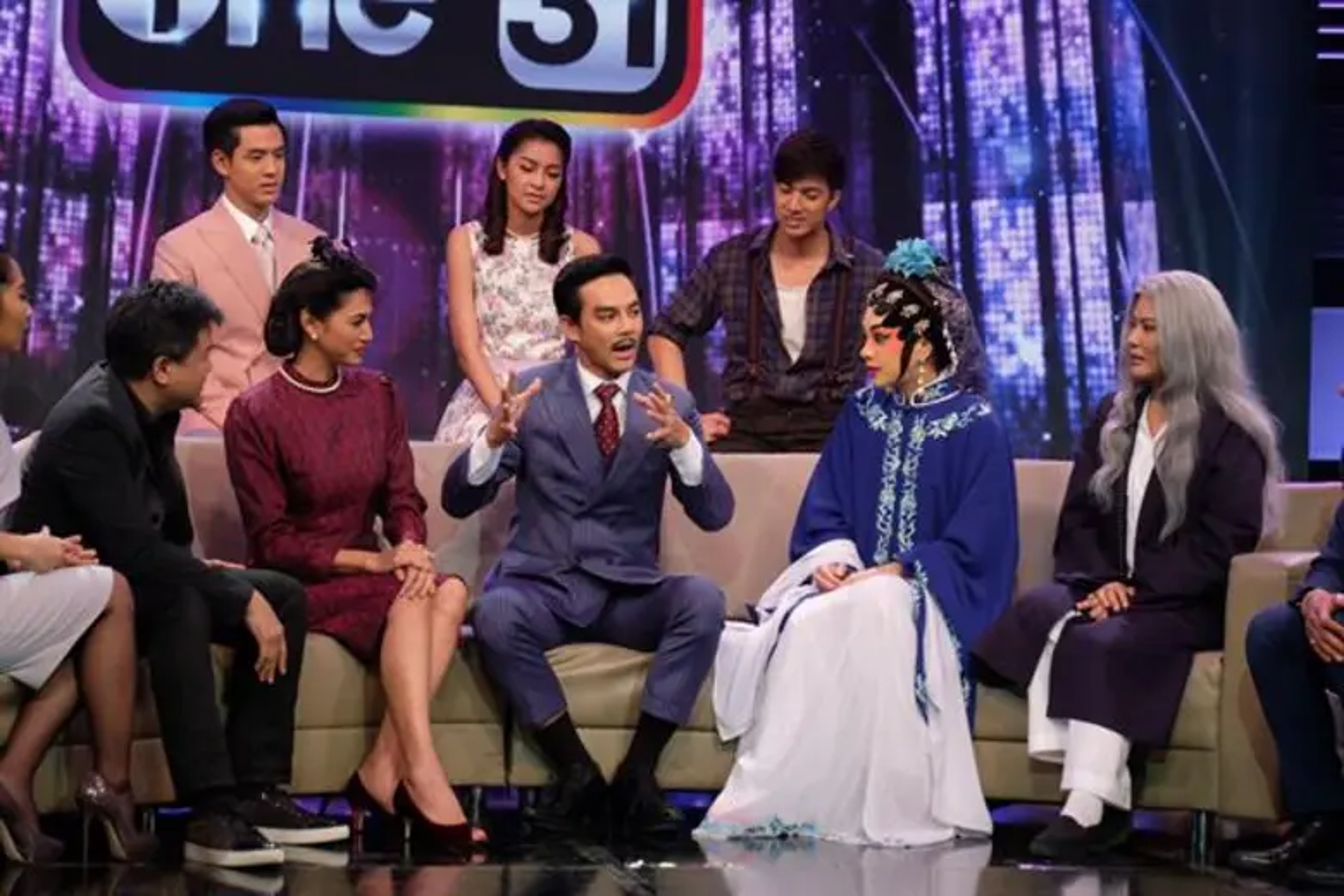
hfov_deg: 23.1
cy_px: 448
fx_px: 3285
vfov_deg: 15.5
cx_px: 672
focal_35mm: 88
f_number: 6.4
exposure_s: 1/80
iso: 640
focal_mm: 58.9
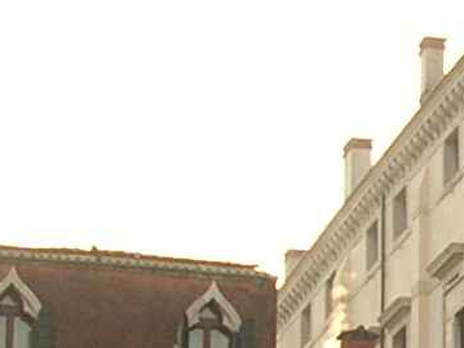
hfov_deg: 8.6
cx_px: 763
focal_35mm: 223
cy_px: 653
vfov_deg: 6.5
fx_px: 2988
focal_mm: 5.8
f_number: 2.8
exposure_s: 1/346
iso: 50
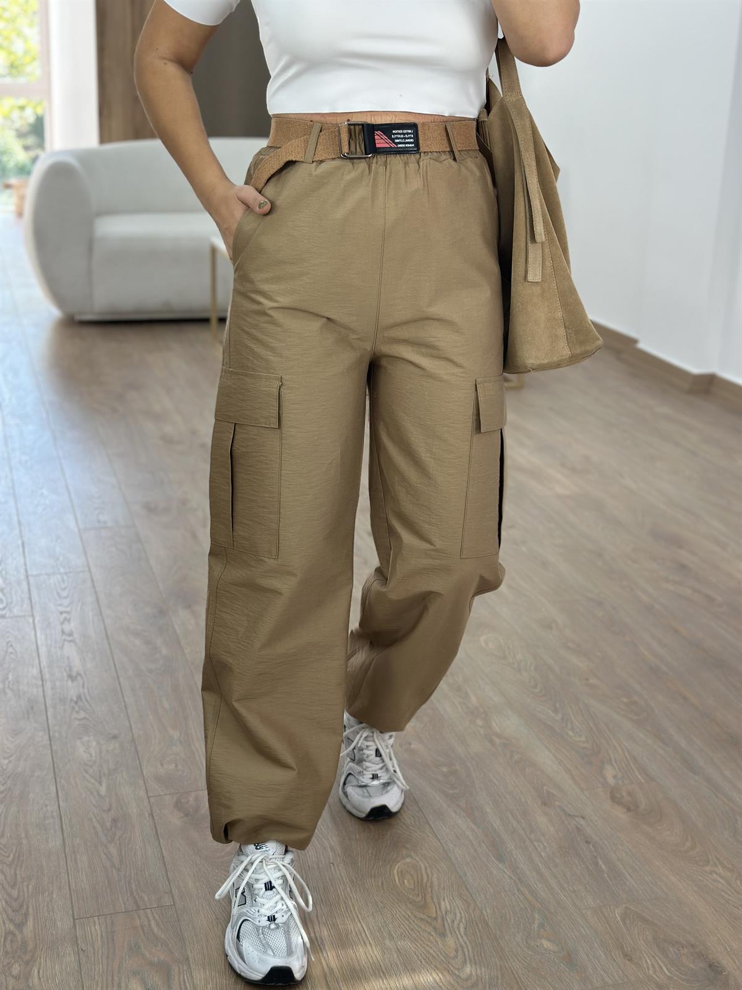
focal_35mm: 48
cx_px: 371
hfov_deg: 30.3
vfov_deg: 39.7
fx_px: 1372
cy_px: 495
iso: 80
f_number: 1.78
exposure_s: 1/141
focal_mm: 6.86
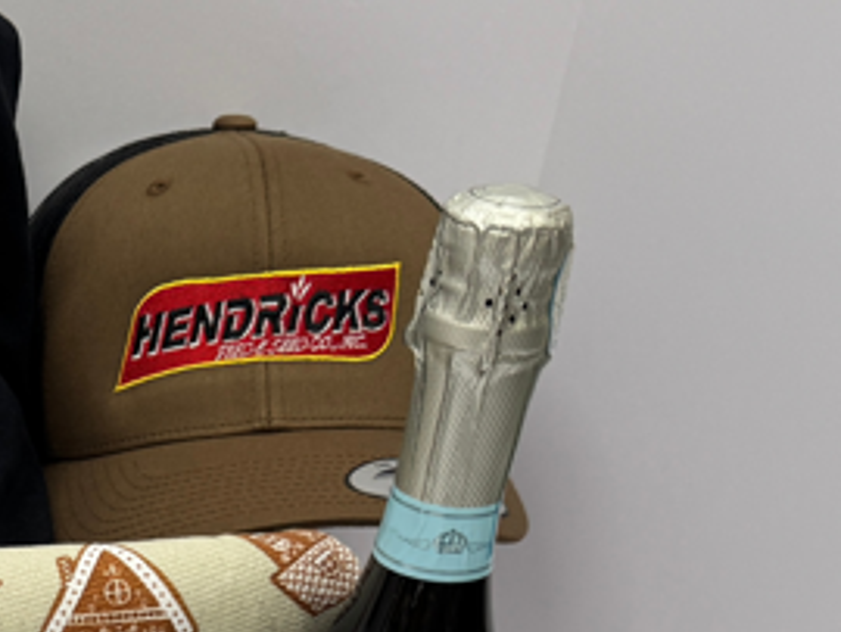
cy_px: 883
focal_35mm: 80
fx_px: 1945
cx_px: -274
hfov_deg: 21.8
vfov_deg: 17.1
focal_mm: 6.76
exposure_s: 1/120
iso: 80
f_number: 1.78
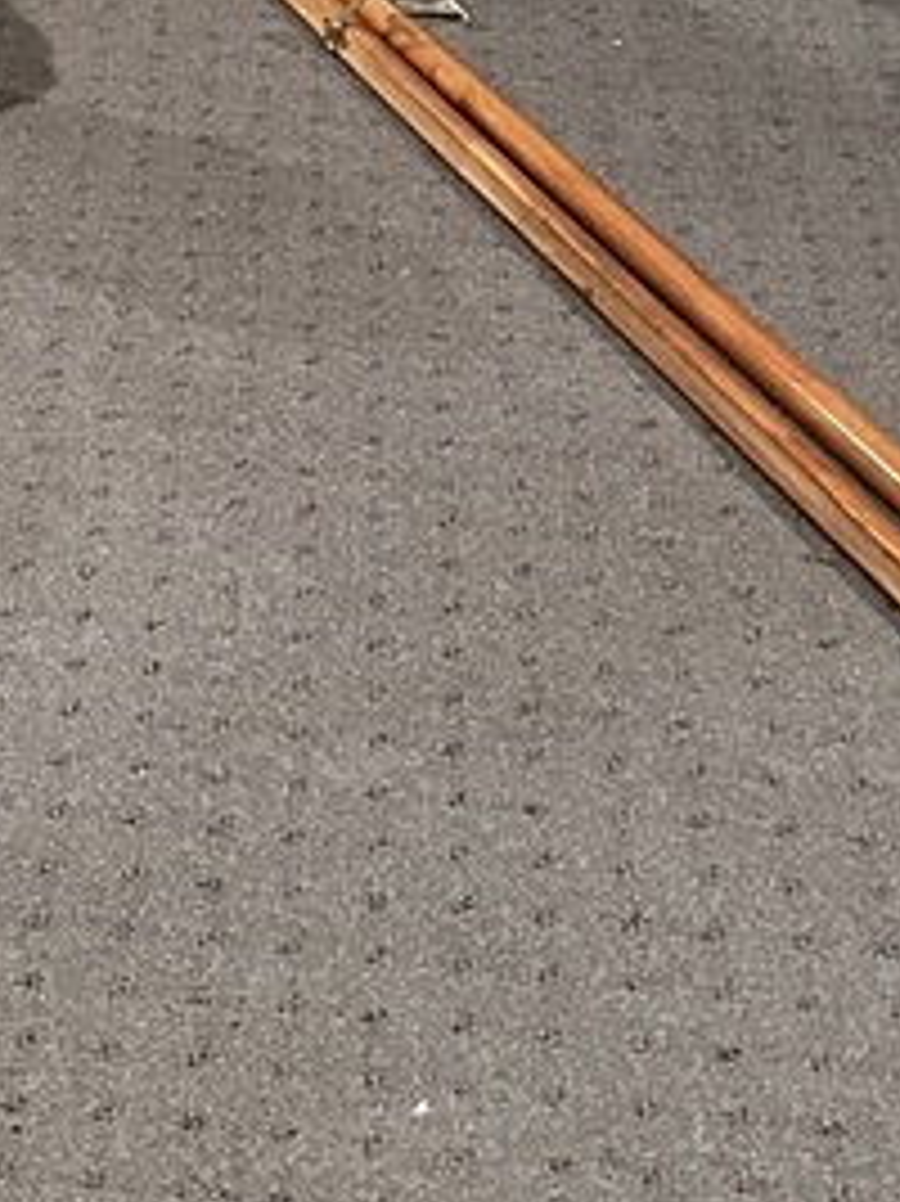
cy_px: -315
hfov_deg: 14.6
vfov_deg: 18.9
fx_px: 3365
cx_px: -256
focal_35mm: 97
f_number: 1.78
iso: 800
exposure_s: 1/60
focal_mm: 6.86
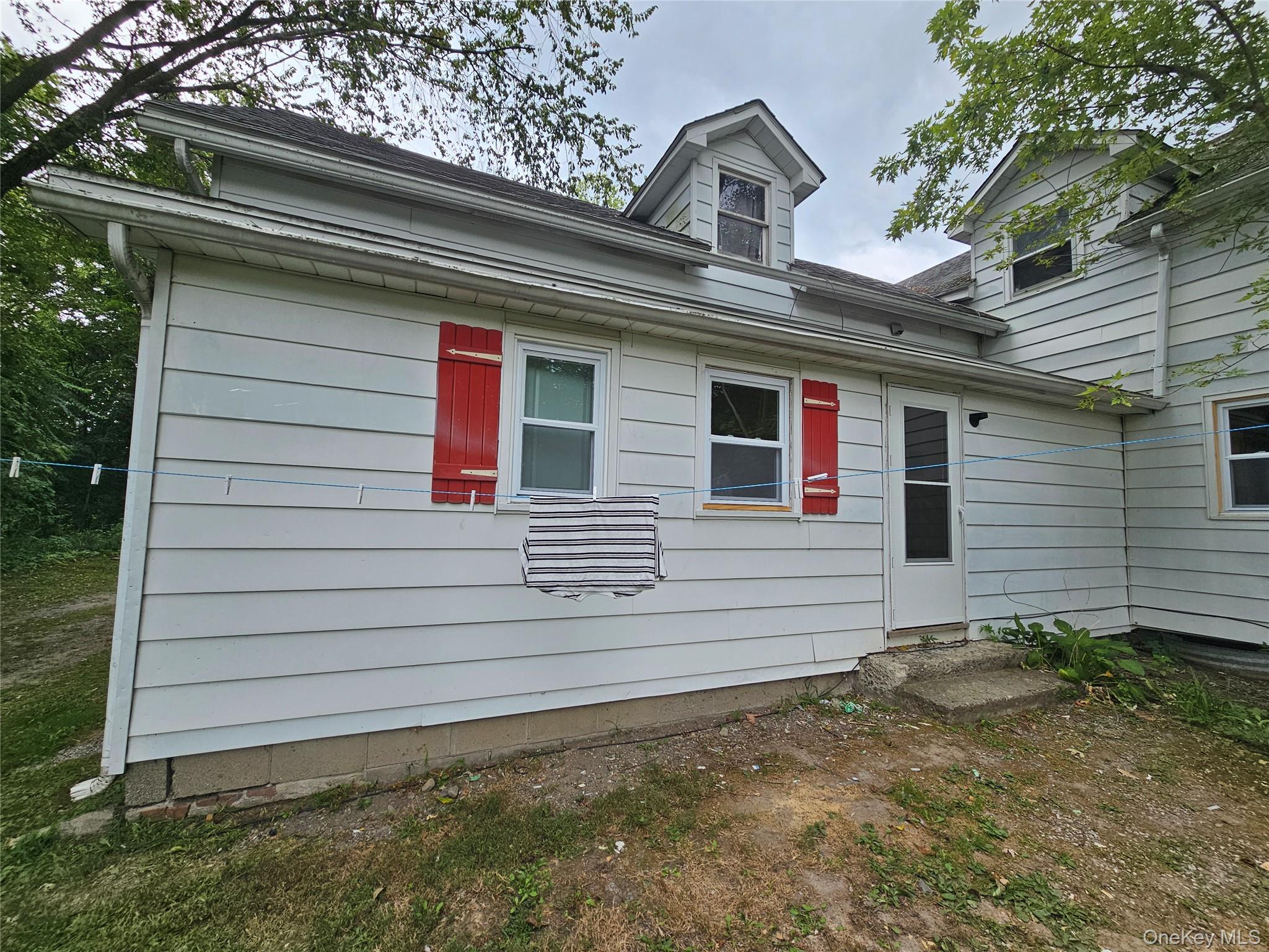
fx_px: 477
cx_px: 634
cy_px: 476
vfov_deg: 89.9
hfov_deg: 106.2
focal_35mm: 13
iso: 50
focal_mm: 2.2
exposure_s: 1/403
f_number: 2.2
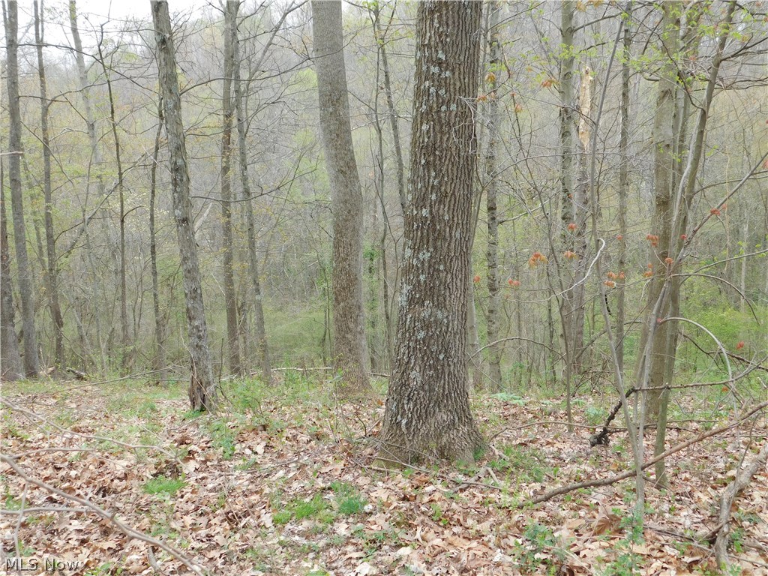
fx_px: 799
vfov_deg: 39.7
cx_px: 384
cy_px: 288
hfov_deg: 51.4
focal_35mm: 36
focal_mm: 6.3
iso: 125
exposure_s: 1/200
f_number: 3.5
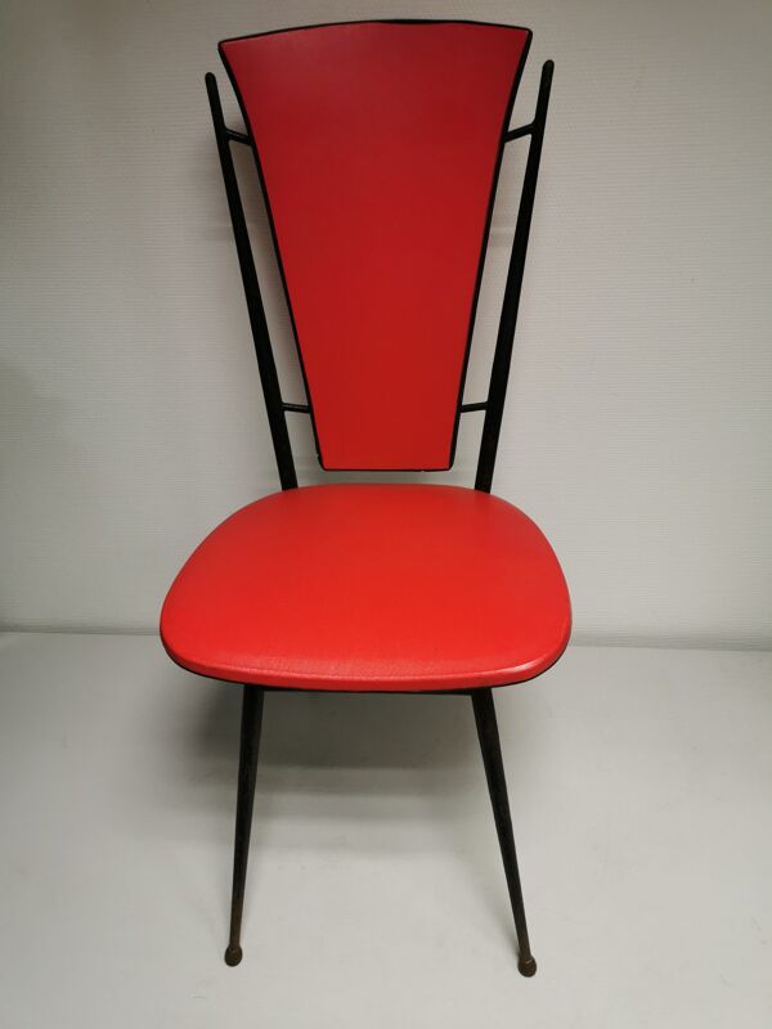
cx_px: 386
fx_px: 803
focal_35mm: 27
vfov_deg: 65.3
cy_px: 514
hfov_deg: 51.4
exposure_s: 1/100
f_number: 1.8
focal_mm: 5.58
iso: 125
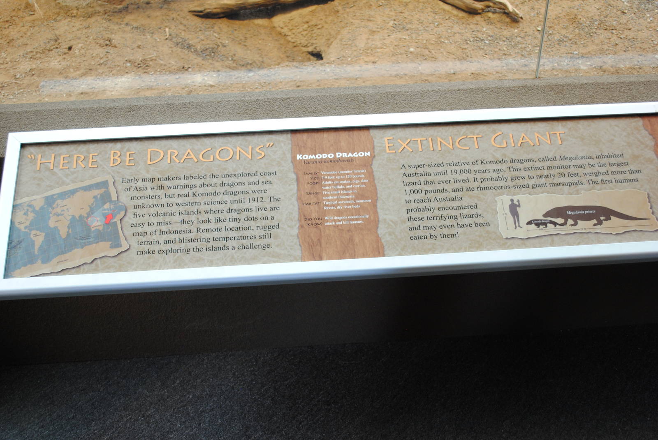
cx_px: 329
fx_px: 714
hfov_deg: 49.5
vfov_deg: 34.3
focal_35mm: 39
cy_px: 220
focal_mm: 26
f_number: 4.2
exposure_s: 1/20
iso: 400
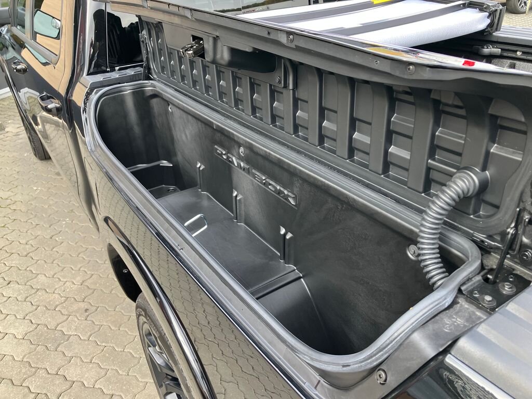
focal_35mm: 28
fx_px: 430
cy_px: 200
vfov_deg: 49.7
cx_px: 266
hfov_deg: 63.4
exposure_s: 1/121
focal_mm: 3.99
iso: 50
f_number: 1.8
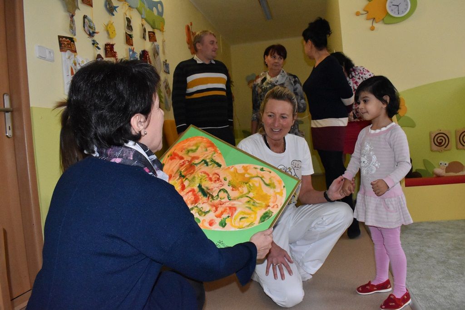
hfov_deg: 67.4
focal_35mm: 27
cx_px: 232
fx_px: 349
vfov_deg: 47.9
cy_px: 155
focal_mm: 18
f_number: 7.1
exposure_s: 1/60
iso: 6400
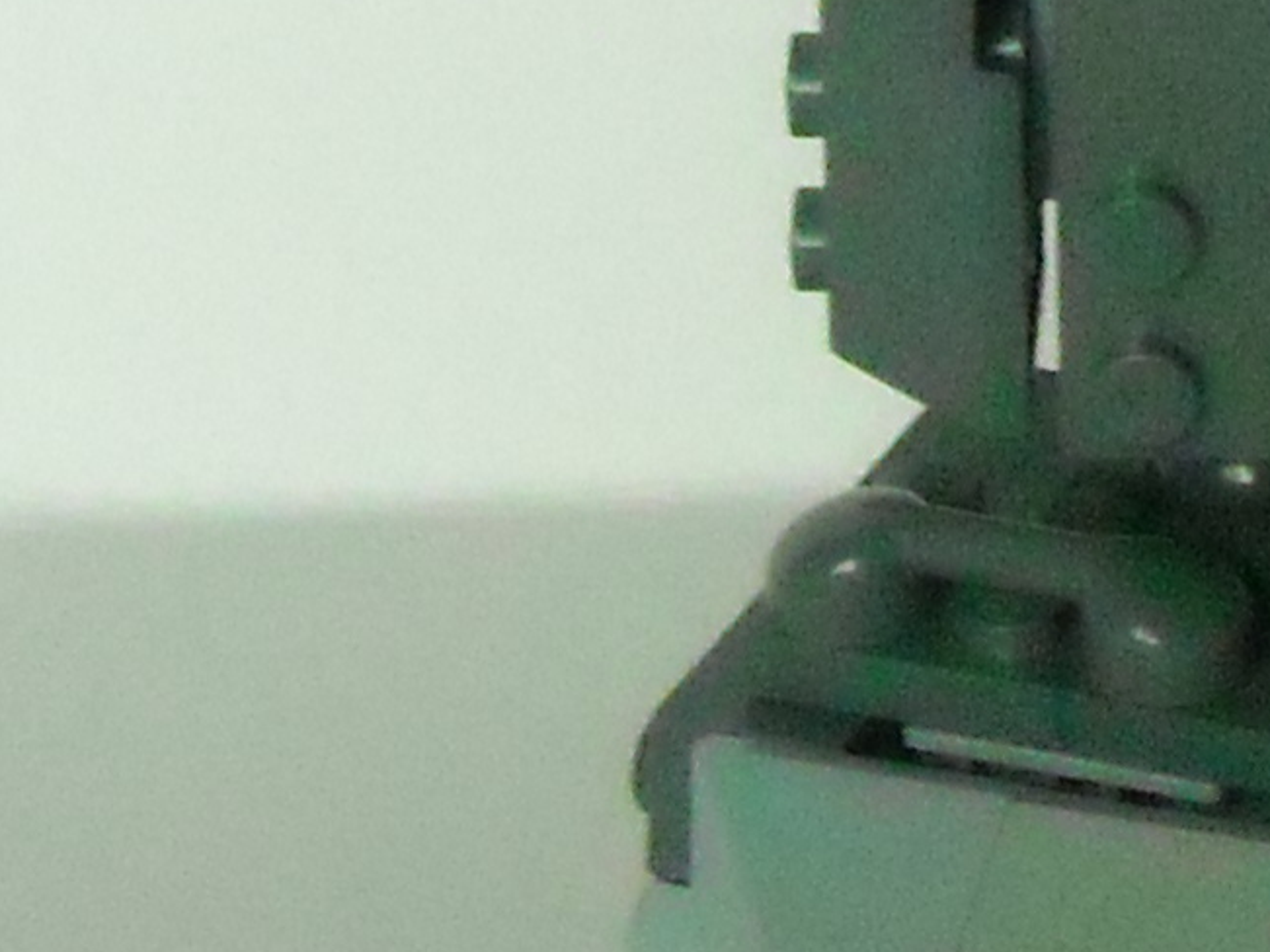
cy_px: -1194
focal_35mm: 381
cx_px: 1924
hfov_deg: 5.2
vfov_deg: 3.8
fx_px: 13976
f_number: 3.9
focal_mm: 12.3
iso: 800
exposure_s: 1/91
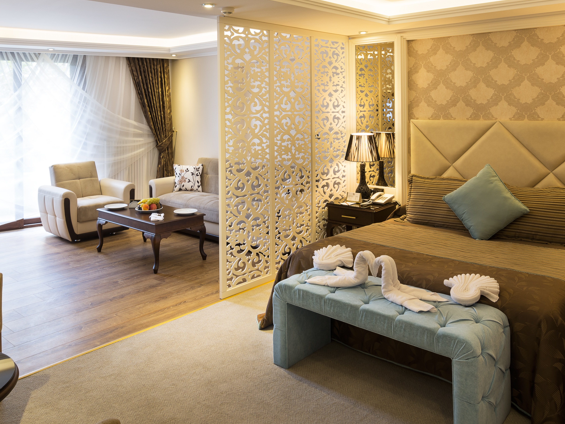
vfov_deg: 45.6
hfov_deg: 59.8
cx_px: 254
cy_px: 122
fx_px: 490
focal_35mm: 30
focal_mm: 17
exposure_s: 1/1.67
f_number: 9
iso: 100
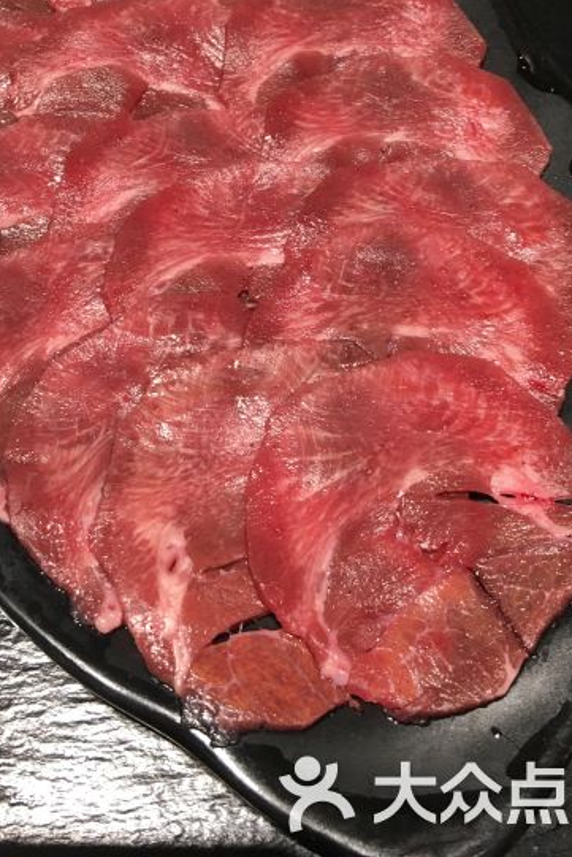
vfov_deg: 49.1
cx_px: 261
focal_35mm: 39
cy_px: 322
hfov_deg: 34.2
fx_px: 929
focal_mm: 4.15
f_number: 2.2
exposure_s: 1/33
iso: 64
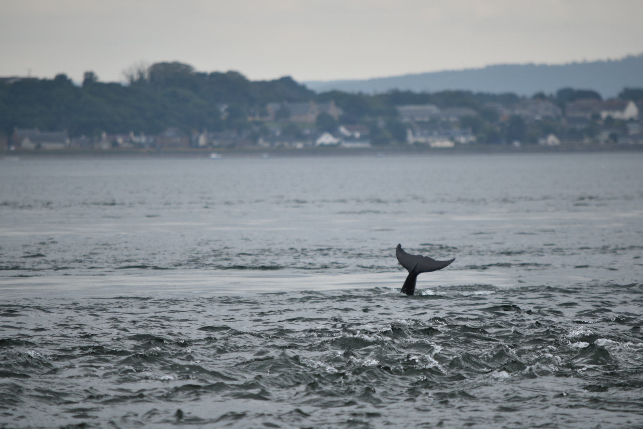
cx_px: 322
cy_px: 214
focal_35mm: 450
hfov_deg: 4.6
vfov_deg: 3.1
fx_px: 8037
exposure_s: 1/640
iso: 200
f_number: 6.3
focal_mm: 300
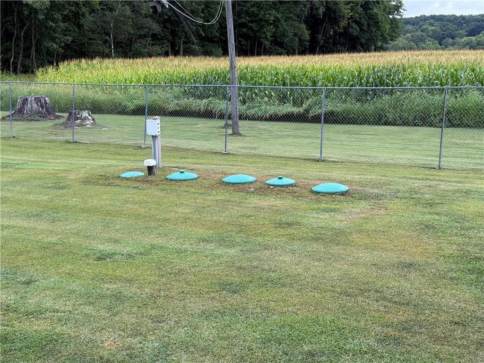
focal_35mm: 48
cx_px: 242
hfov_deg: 39.7
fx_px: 671
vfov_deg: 30.3
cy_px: 182
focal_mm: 6.76
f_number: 1.78
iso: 64
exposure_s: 1/636
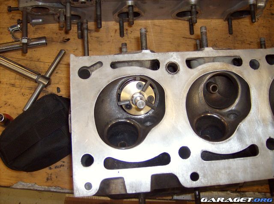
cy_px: 102
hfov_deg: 51.5
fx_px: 284
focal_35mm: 36
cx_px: 137
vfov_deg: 39.5
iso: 200
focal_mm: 6
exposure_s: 1/60
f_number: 2.8
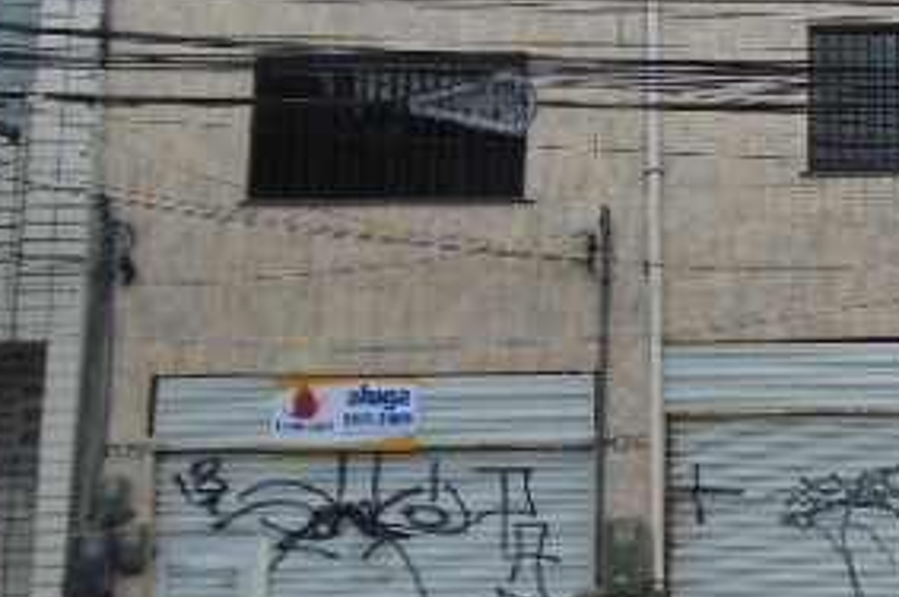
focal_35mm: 73
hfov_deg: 26.2
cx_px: 918
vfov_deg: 18.6
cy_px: 184
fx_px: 1821
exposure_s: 1/320
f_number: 8.8
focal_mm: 5.5
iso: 100
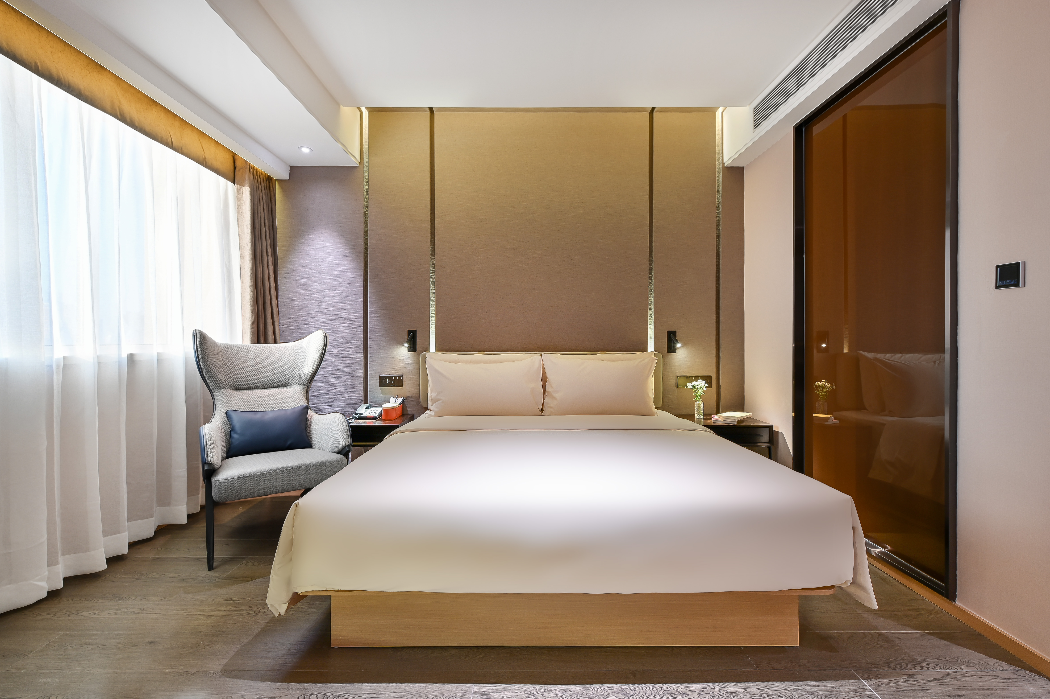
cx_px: 525
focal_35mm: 16
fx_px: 466
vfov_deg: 73.7
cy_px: 350
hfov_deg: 96.8
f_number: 9
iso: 200
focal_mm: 16
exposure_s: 1/15
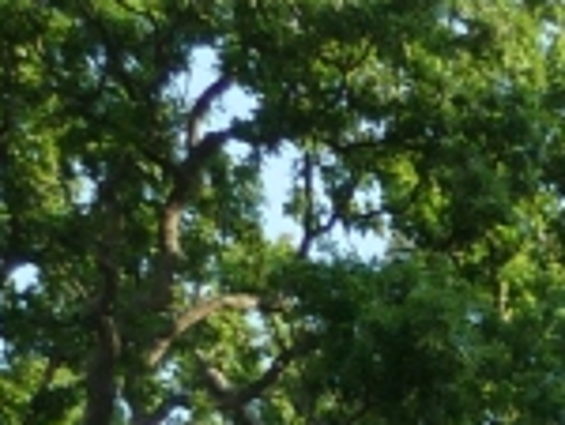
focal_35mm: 191
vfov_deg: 6.8
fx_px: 3122
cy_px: 1407
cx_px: 1318
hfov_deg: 9.3
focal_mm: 4.7
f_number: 3.3
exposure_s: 1/250
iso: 100
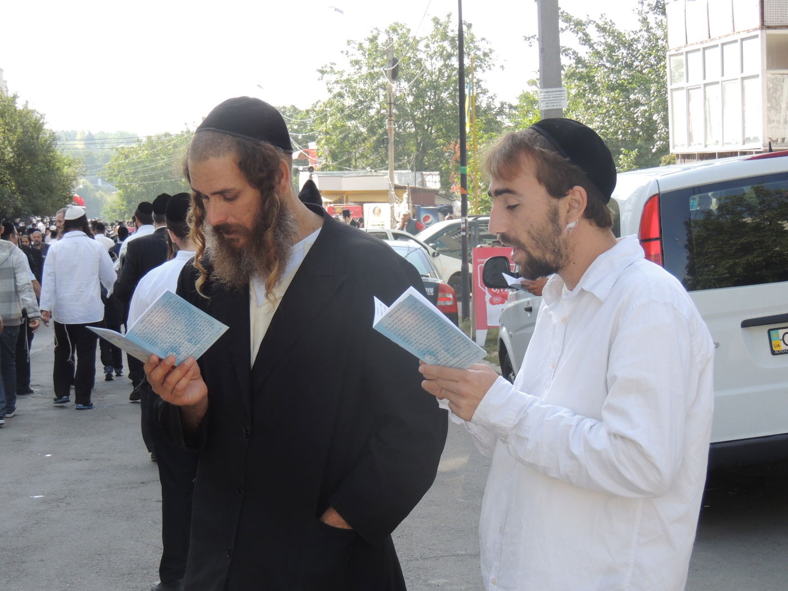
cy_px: 296
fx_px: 1593
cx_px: 394
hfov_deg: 27.8
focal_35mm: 70
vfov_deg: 21.0
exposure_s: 1/400
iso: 200
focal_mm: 12.4
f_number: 3.9
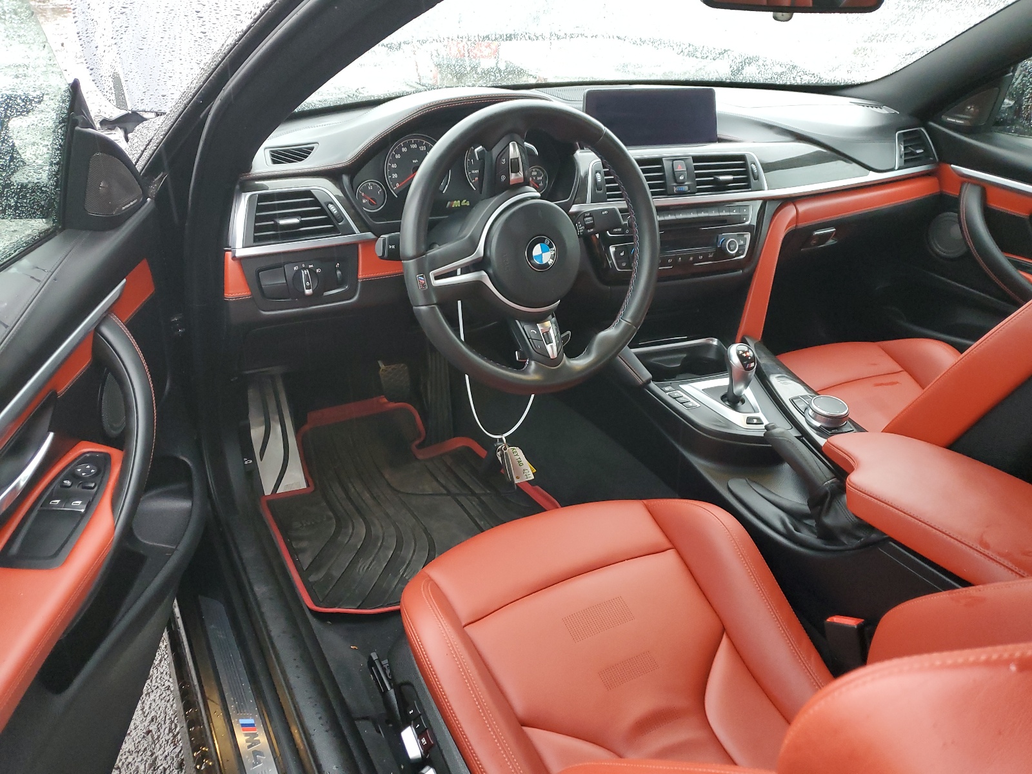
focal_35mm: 26
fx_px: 775
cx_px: 516
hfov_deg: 67.3
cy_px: 387
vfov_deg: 53.1
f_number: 1.5
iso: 199
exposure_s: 1/60.2
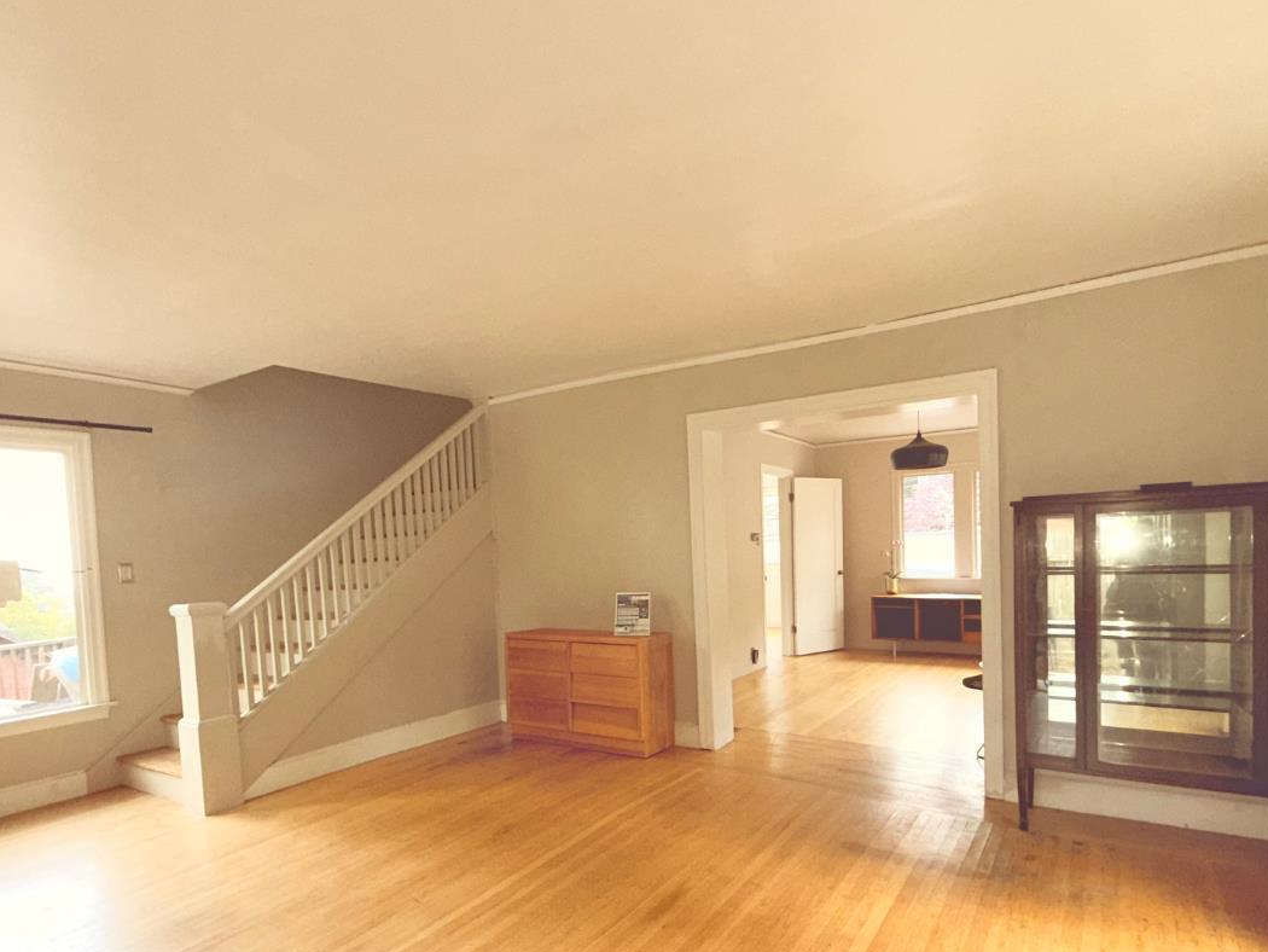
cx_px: 615
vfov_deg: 65.2
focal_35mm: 20
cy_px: 582
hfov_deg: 81.7
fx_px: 733
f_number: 2.2
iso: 160
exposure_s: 1/60
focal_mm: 2.22
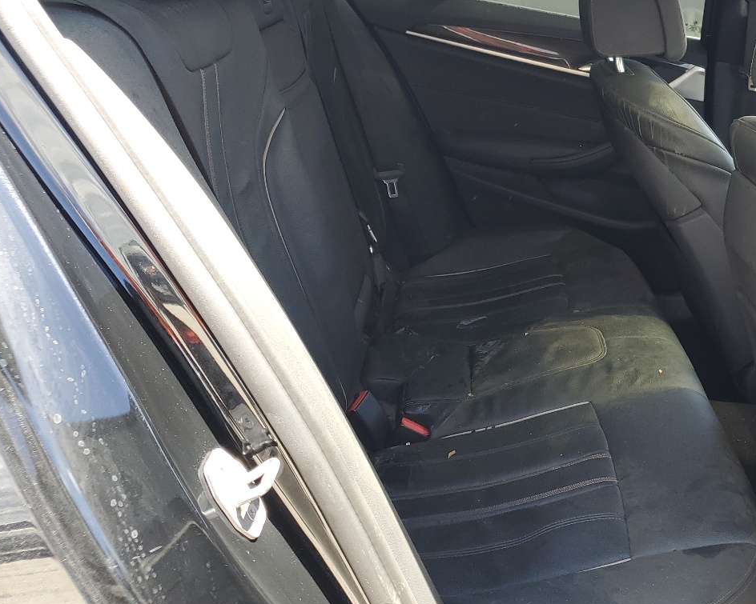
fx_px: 962
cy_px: 236
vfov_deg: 34.8
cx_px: 591
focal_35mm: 43
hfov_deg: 41.3
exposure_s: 1/213
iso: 50
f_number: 1.5
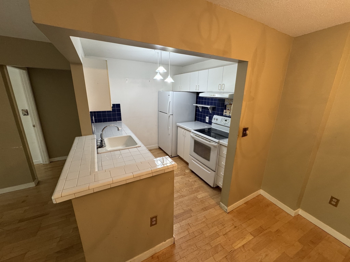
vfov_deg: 85.7
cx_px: 175
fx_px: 142
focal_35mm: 14
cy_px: 131
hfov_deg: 102.1
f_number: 2.2
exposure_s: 1/120
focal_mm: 2.22
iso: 250
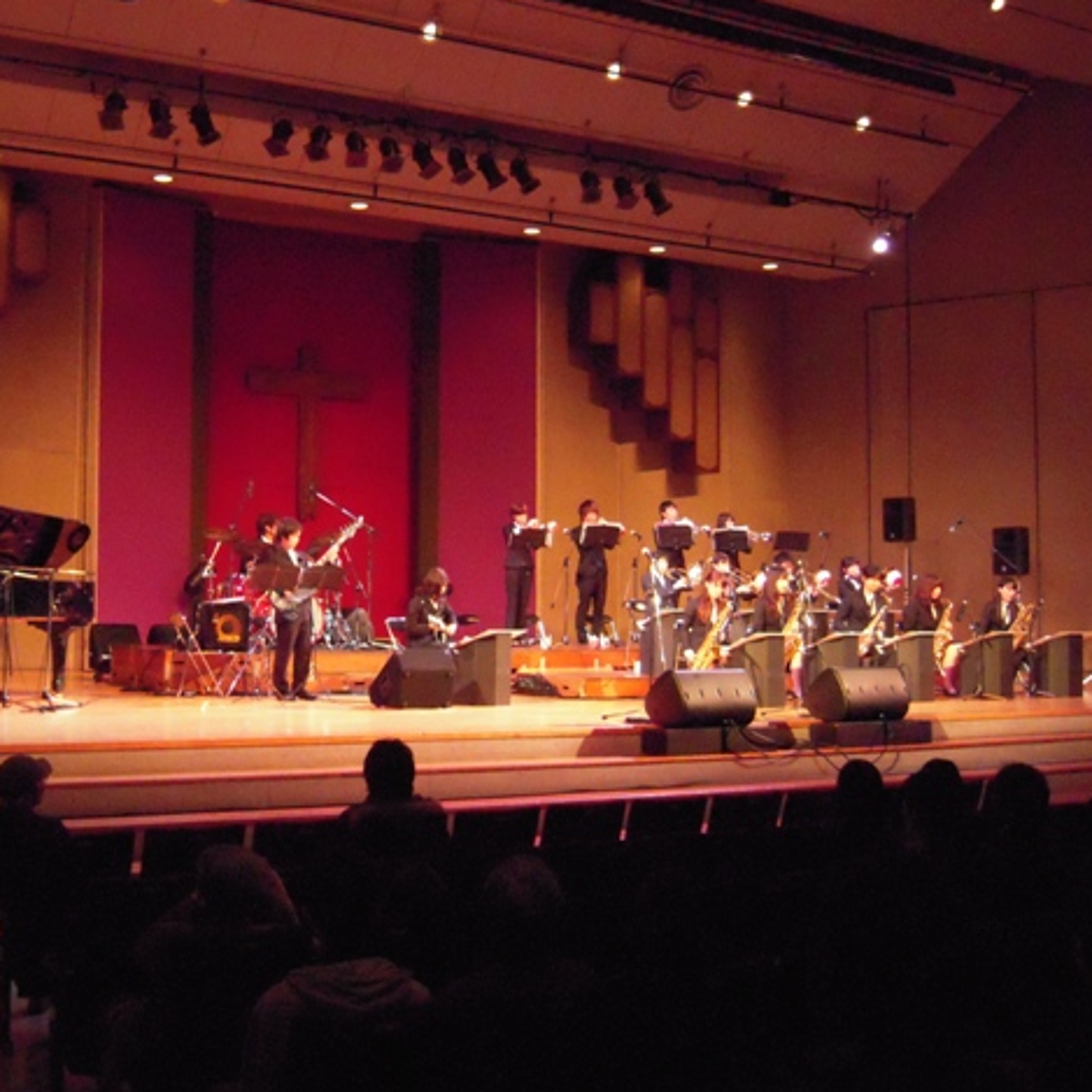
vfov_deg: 40.9
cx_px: 368
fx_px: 1463
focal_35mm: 41
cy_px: 543
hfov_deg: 40.4
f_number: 2.9
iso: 1600
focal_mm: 6
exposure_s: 1/30
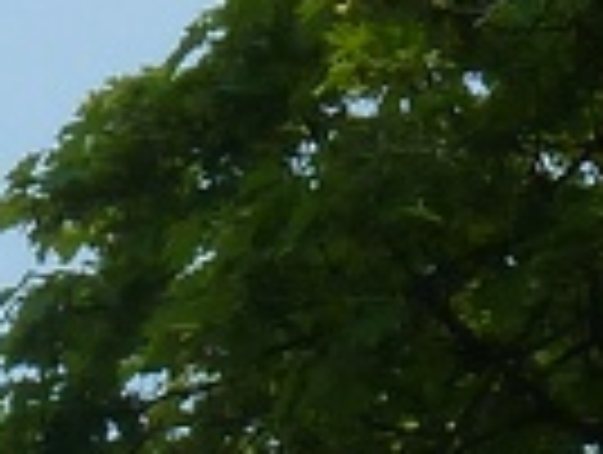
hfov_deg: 2.5
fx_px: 13612
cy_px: 877
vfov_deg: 1.9
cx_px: -958
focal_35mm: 780
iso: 80
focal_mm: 17
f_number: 5
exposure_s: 1/400
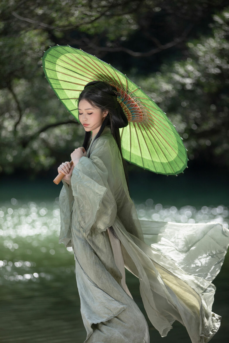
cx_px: 114
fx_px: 1326
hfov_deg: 9.9
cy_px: 172
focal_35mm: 139
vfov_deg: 14.8
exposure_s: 1/1600
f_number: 2.8
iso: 125
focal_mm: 140
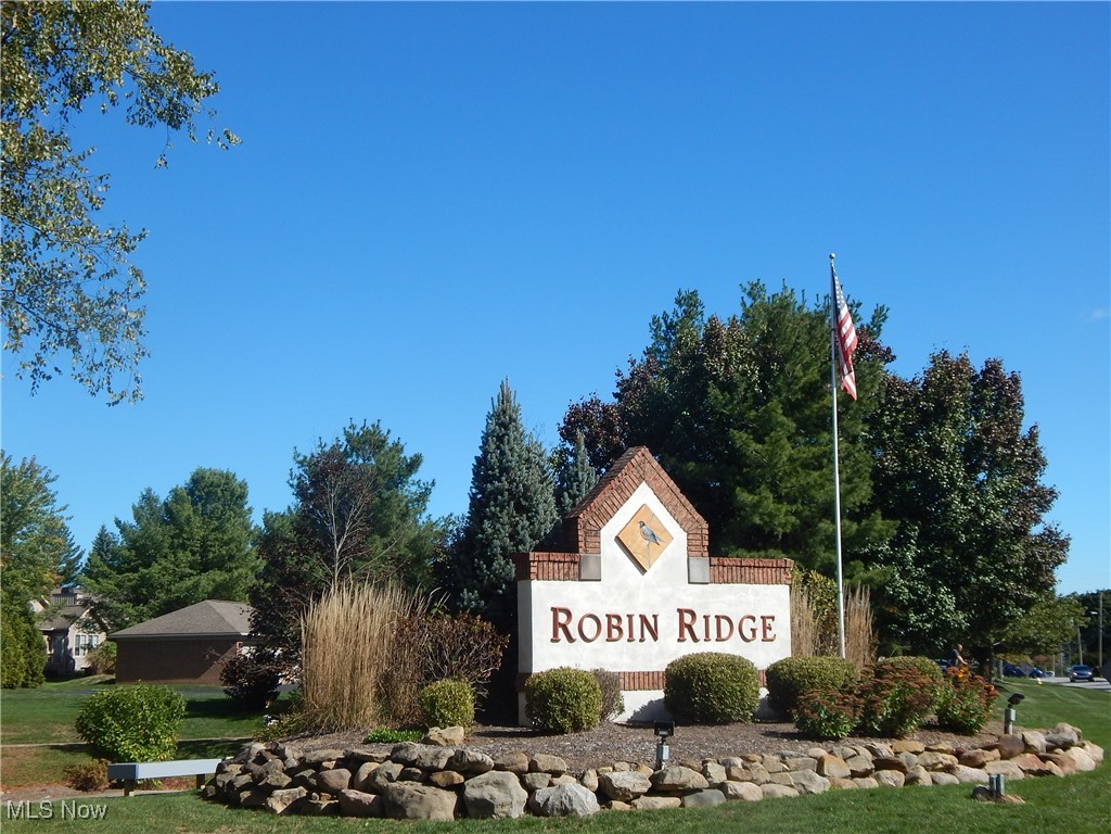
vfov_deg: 30.3
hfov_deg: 39.7
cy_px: 417
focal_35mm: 48
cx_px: 556
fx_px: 1541
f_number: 3.7
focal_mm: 8.6
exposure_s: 1/1250
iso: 125
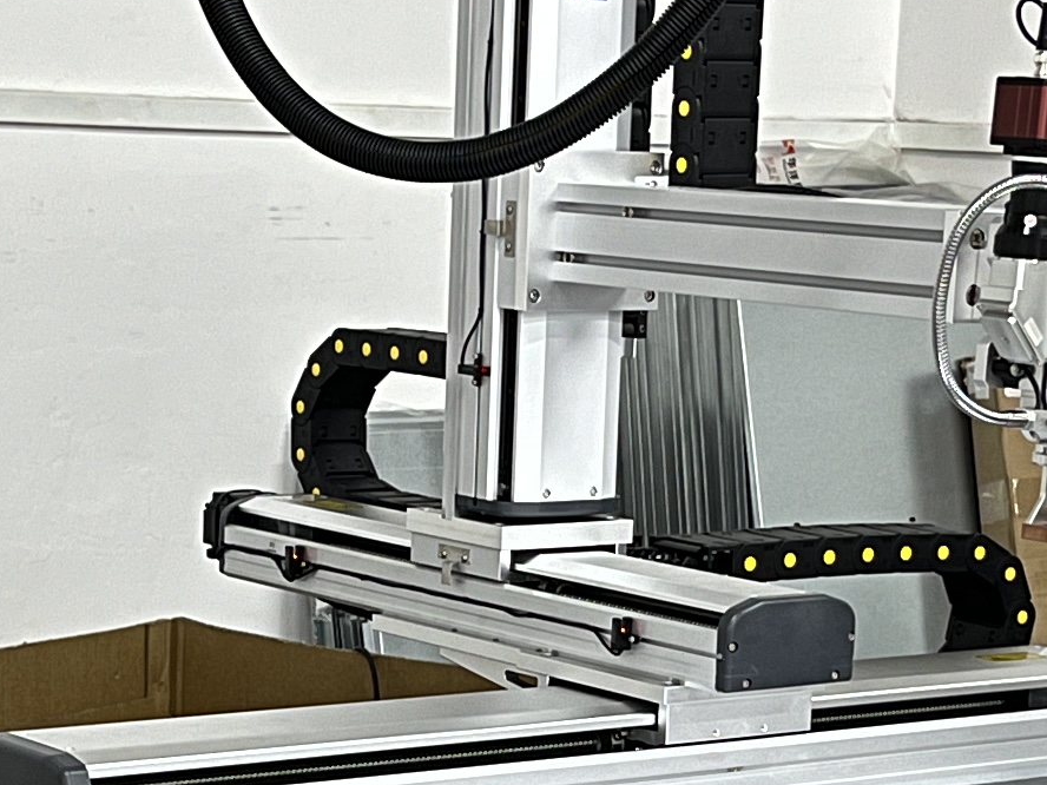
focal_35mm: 118
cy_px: 785
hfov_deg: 16.7
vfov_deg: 12.4
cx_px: 520
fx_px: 3569
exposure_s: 1/50
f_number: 1.6
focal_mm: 5.1
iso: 200
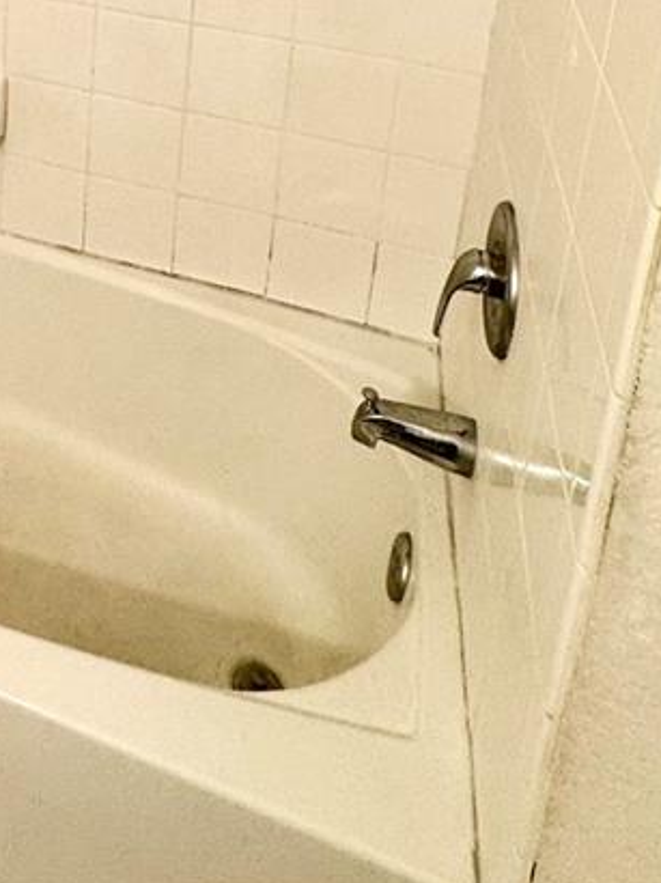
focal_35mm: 41
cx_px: -39
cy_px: -209
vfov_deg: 34.9
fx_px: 1045
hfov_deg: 31.7
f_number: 2.2
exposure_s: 1/120
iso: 125
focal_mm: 2.22
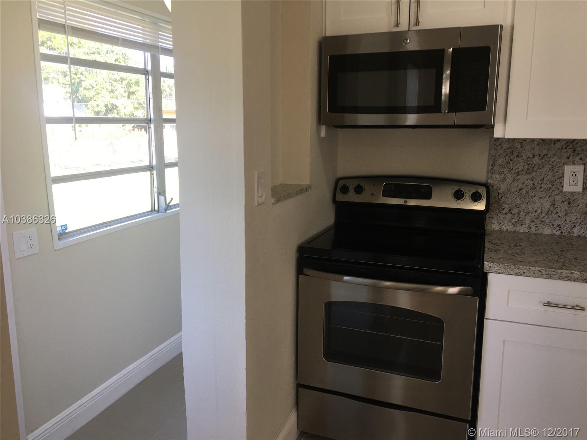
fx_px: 492
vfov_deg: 48.2
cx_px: 294
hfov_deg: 61.7
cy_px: 220
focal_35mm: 29
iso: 40
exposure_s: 1/120
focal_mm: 4.15
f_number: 2.2
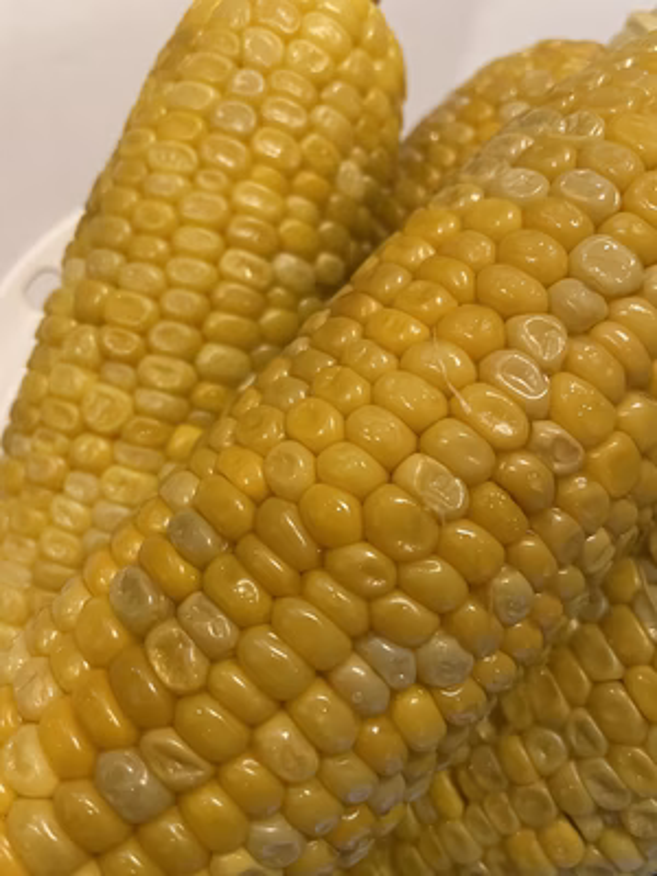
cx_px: 328
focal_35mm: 26
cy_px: 438
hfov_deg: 53.1
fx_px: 658
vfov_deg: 67.3
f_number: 1.6
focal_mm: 4.2
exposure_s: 1/50
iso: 400
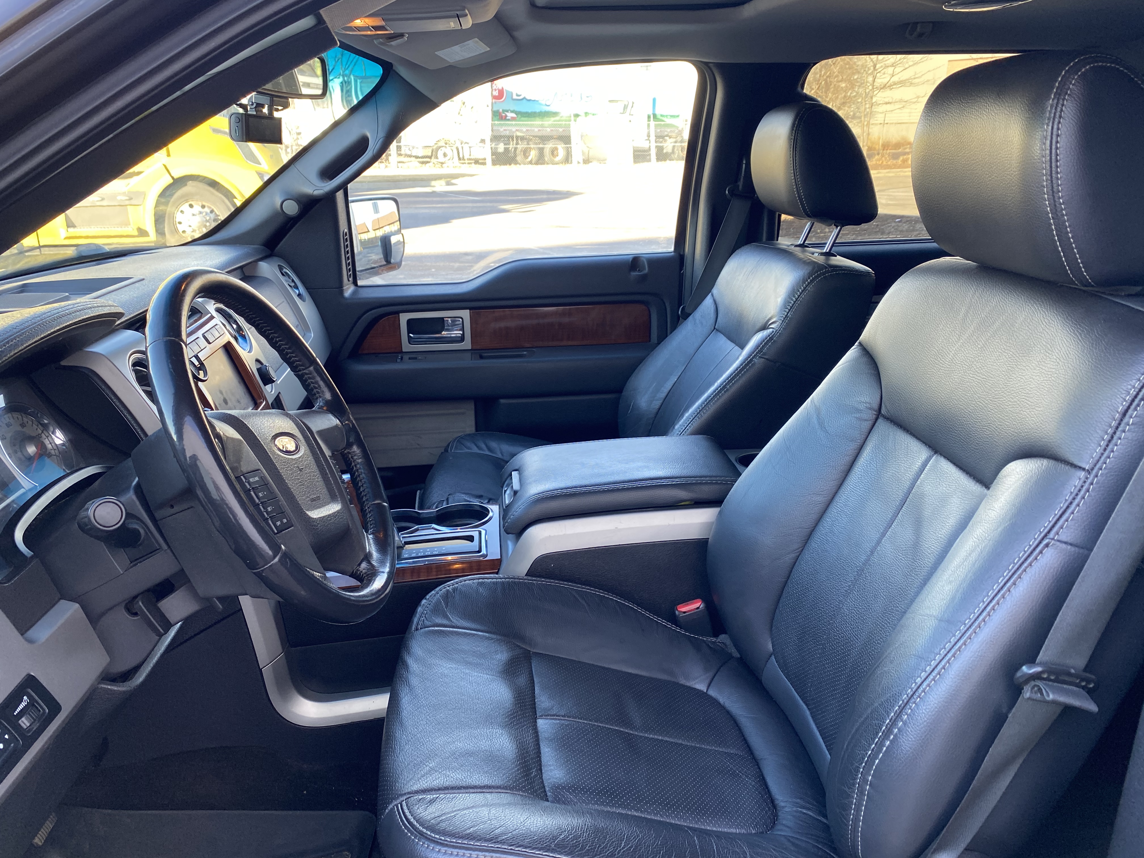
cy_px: 429
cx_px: 572
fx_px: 859
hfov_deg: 67.3
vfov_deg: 53.1
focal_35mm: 26
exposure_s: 1/121
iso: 80
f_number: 1.8
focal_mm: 4.25
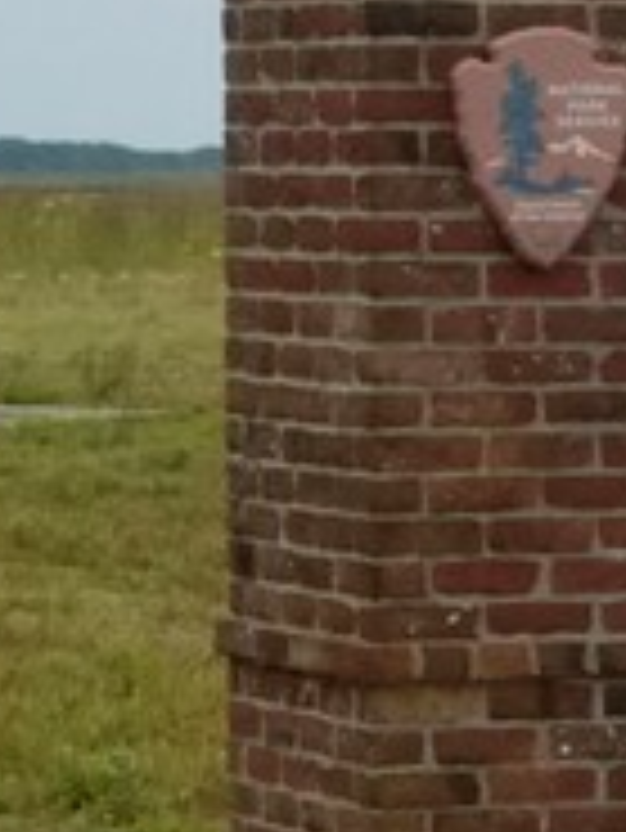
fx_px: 2168
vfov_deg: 21.6
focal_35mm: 90
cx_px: 1013
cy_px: 603
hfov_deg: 14.9
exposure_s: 1/3784
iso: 50
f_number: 1.7
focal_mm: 4.2
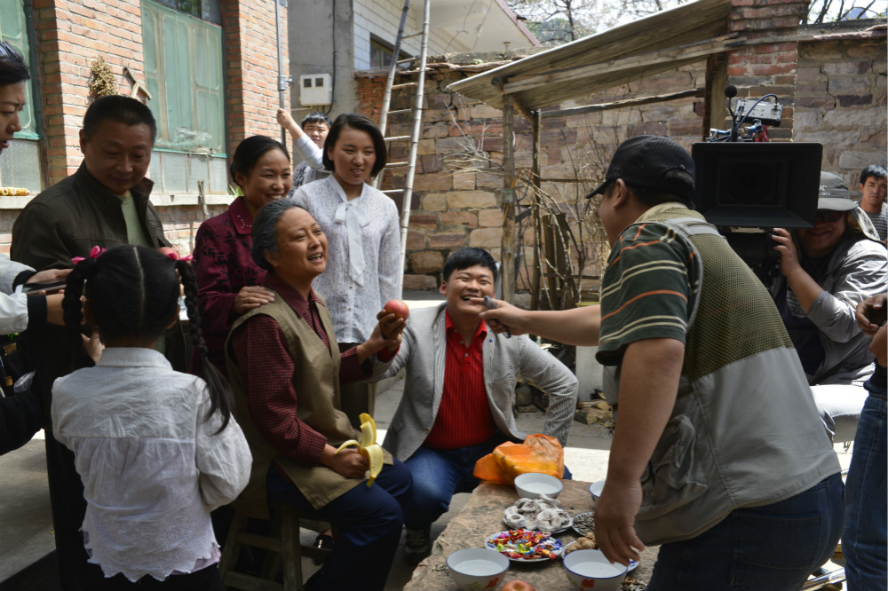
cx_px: 444
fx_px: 764
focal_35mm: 31
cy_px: 296
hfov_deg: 60.3
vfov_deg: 42.3
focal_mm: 31
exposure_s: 1/125
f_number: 8
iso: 140
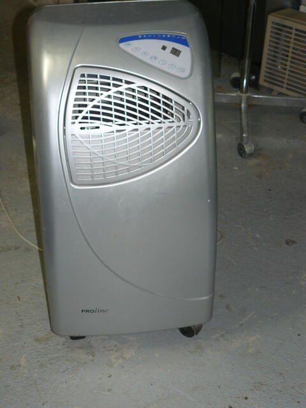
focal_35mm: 67
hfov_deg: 21.9
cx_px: 153
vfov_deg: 29.0
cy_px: 204
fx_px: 790
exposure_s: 1/30
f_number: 3.2
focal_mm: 11.2
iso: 100
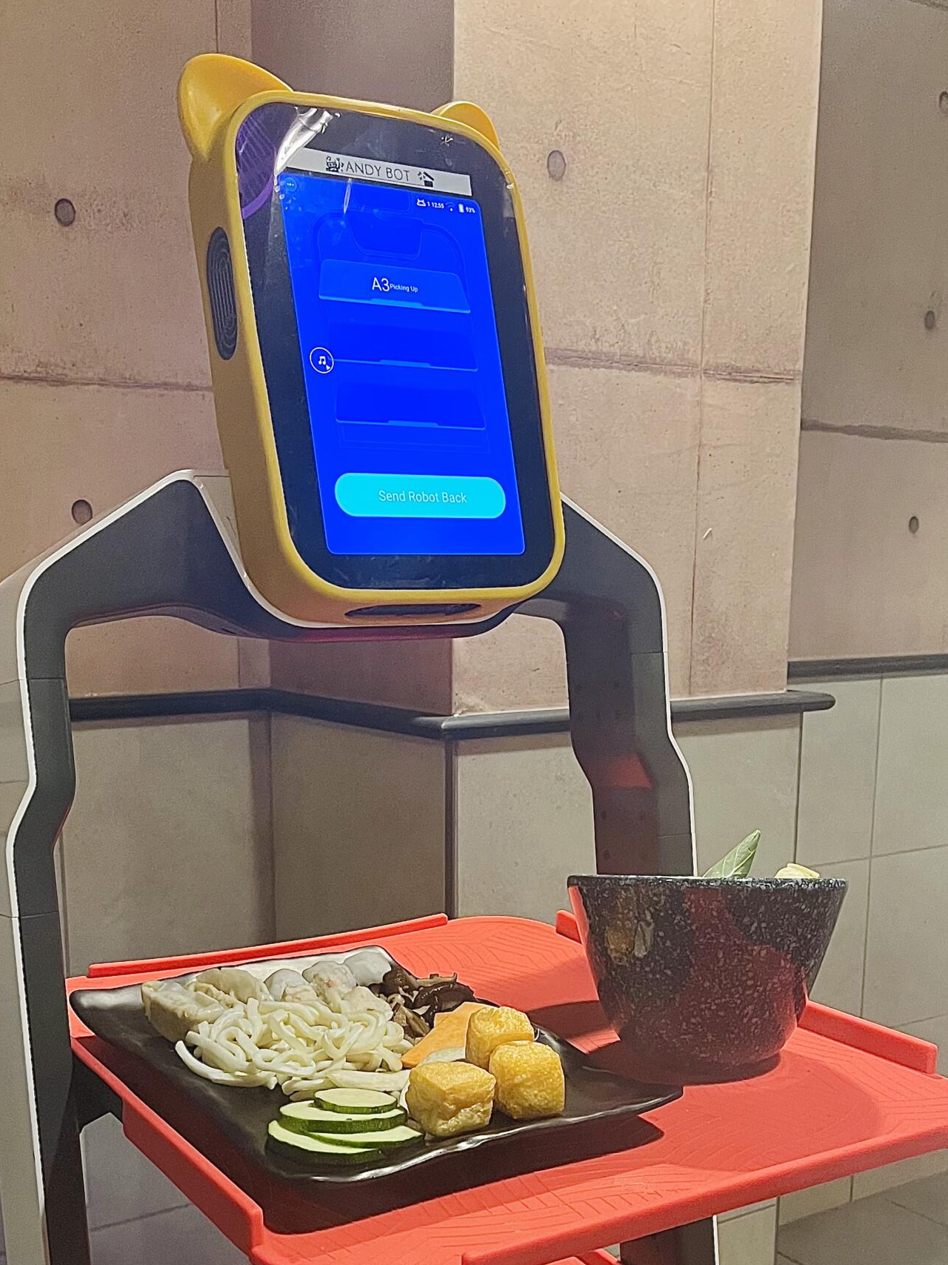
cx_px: 413
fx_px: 1424
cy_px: 877
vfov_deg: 46.8
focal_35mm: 39
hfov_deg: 36.8
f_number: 1.6
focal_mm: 5.1
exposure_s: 1/60
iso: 400
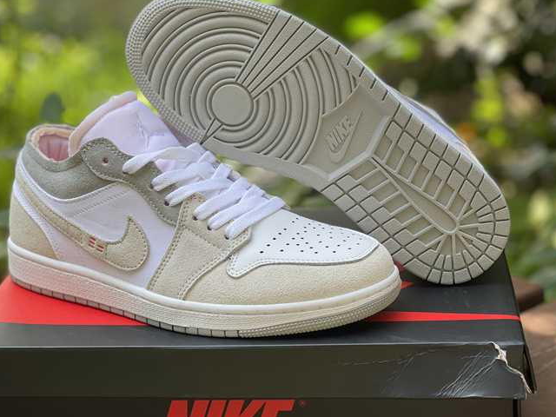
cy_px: 197
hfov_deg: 26.3
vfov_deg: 19.9
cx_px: 263
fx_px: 1189
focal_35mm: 74
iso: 40
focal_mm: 7.5
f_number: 2.2
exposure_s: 1/121
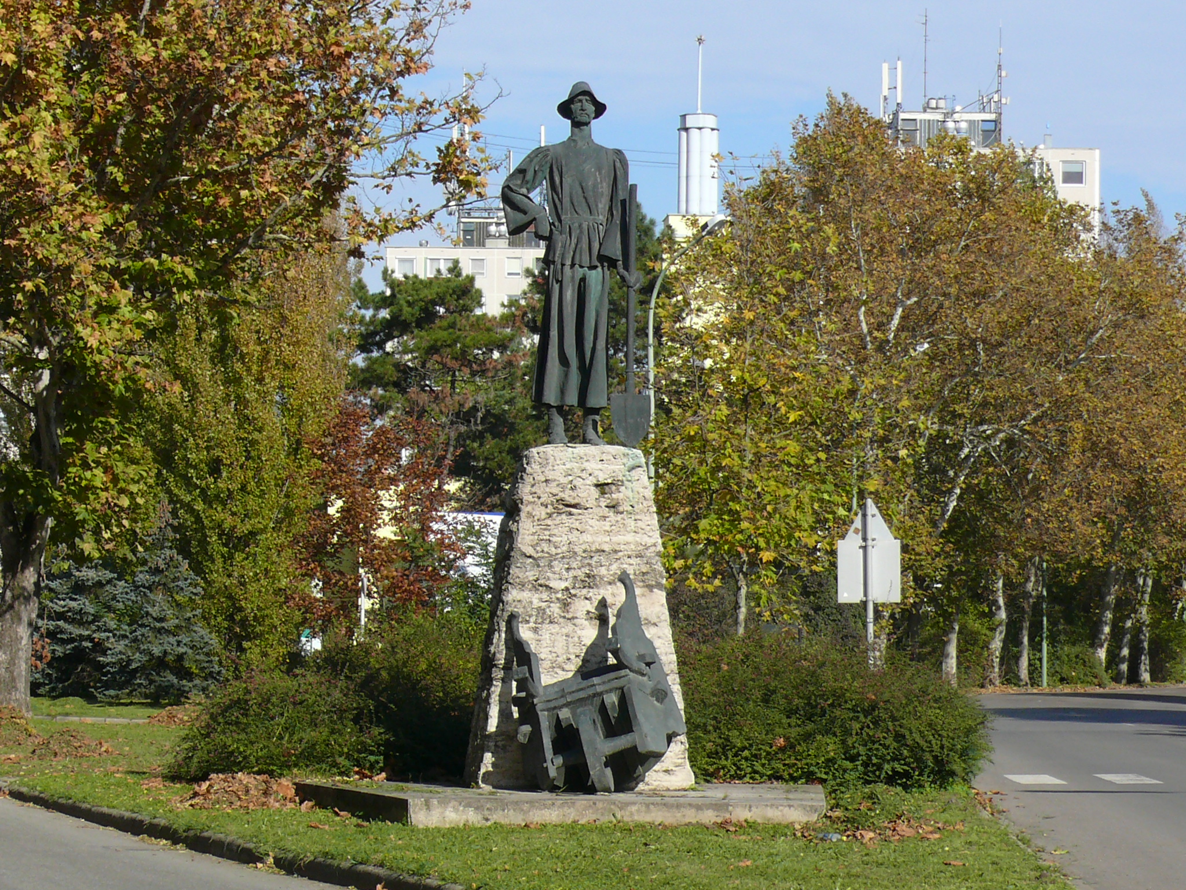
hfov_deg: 17.0
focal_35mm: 116
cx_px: 593
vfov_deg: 12.8
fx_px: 3974
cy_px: 445
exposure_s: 1/400
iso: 100
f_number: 5.6
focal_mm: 14.3
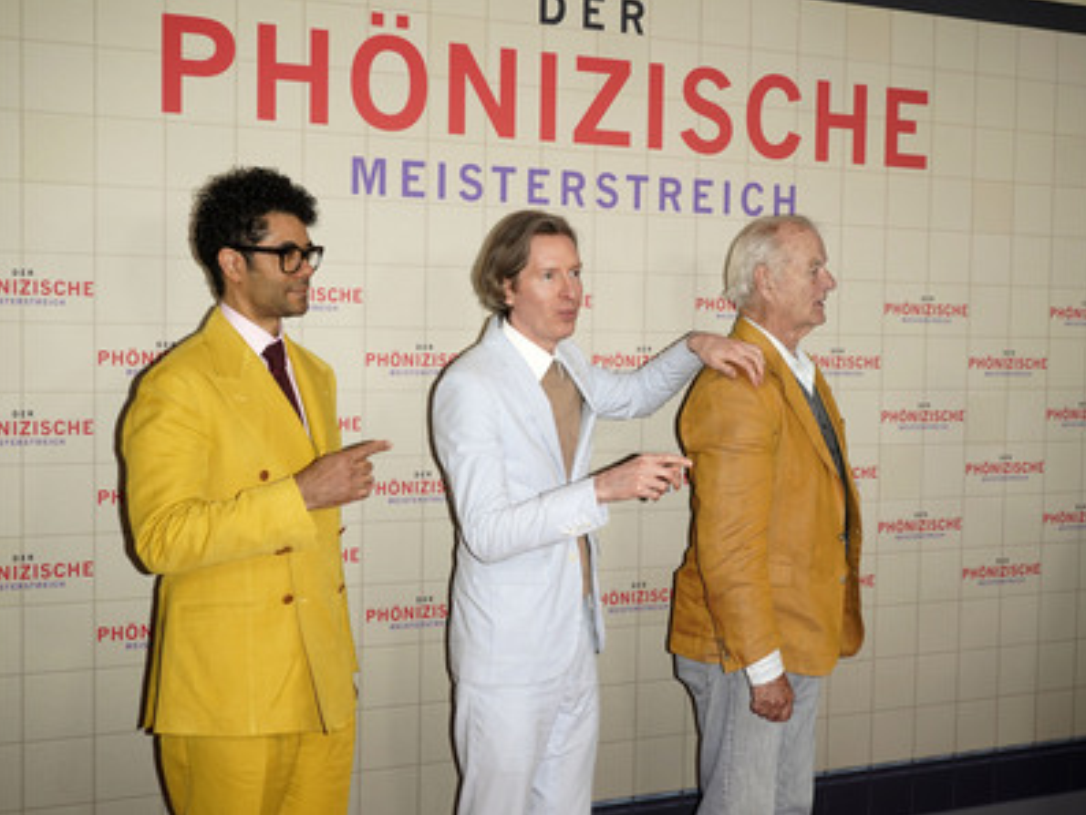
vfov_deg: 30.3
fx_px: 1506
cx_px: 573
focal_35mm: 48
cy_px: 408
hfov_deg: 39.6
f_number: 5.6
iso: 320
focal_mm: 44
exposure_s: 1/160
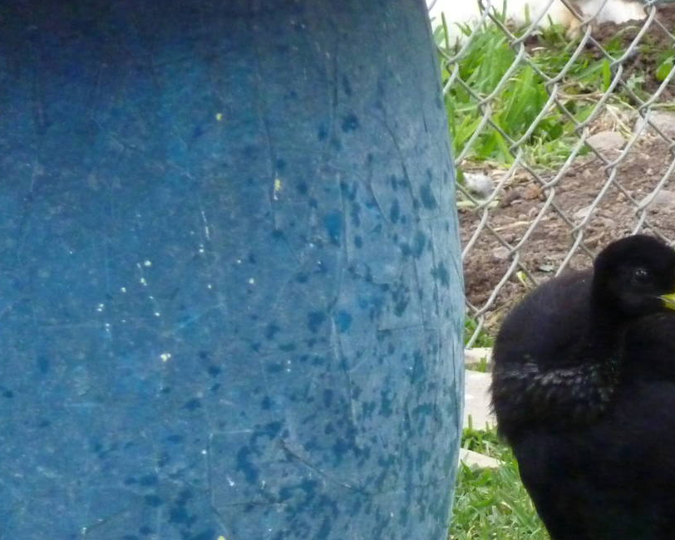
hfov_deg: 3.4
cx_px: 658
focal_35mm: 577
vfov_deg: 2.7
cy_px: 442
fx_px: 11530
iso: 800
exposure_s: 1/200
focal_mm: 49.2
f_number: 4.9
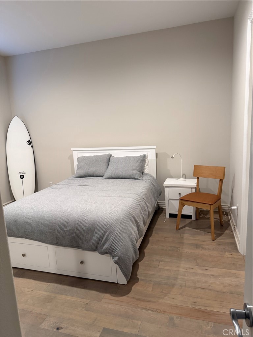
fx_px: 234
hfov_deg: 56.8
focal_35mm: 24
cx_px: 126
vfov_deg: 71.6
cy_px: 168
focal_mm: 6.76
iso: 200
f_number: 1.78
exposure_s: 1/60
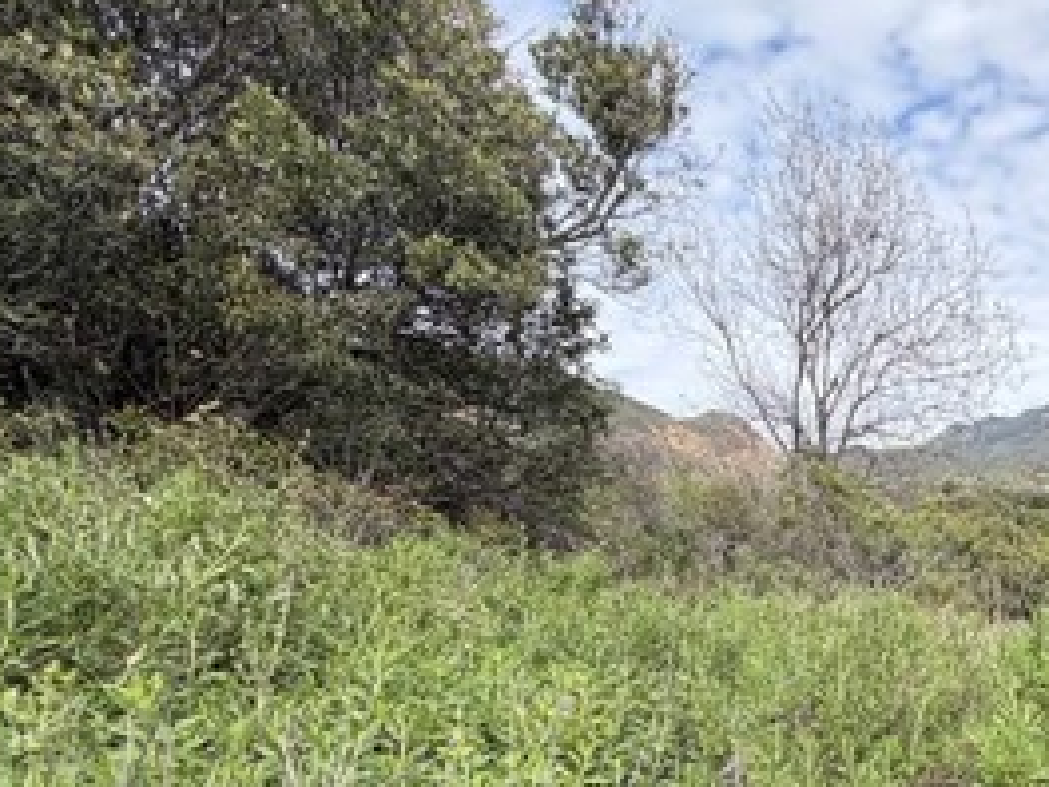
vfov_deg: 37.0
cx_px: 1220
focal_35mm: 34
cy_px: 803
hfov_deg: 40.4
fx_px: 1030
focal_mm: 2.22
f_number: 2.2
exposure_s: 1/770
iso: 32
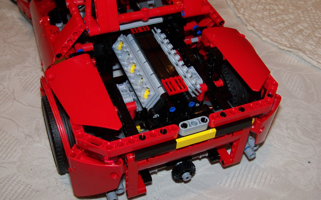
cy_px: 106
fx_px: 394
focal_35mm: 45
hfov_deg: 44.4
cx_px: 161
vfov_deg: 28.6
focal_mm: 7.5
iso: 200
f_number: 3.7
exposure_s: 1/30
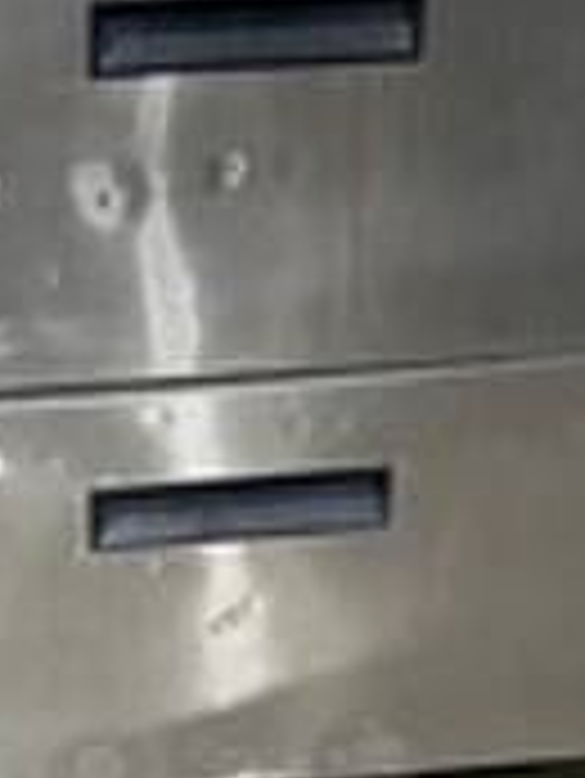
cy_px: 956
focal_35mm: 122
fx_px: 2746
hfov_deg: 12.1
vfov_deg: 15.5
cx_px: 99
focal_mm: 4.25
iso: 400
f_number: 1.8
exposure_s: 1/60
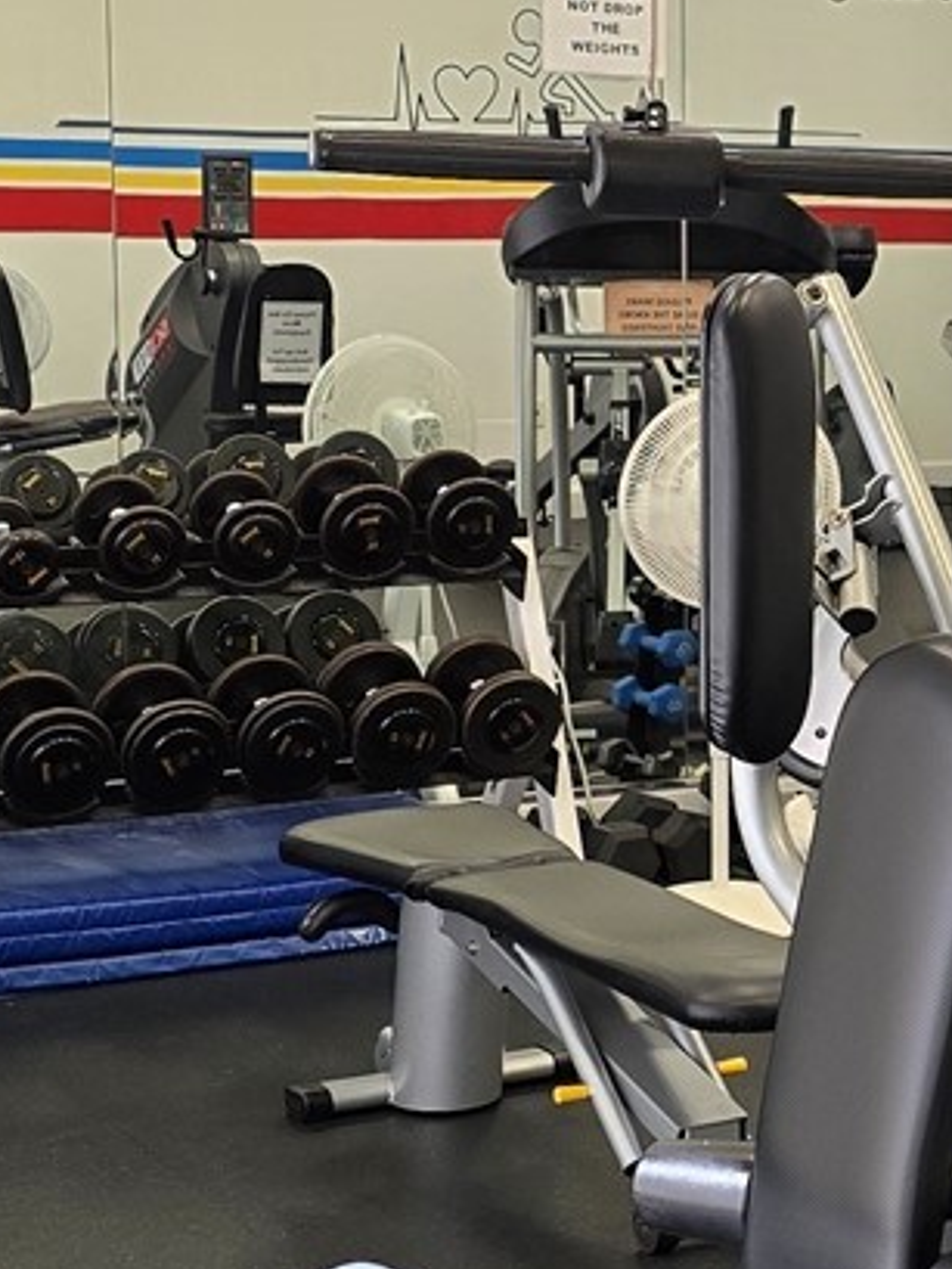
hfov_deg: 15.5
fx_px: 3298
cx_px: 1299
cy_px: 667
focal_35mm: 90
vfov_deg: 21.8
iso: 100
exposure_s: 1/120
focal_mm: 6.3
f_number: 1.7
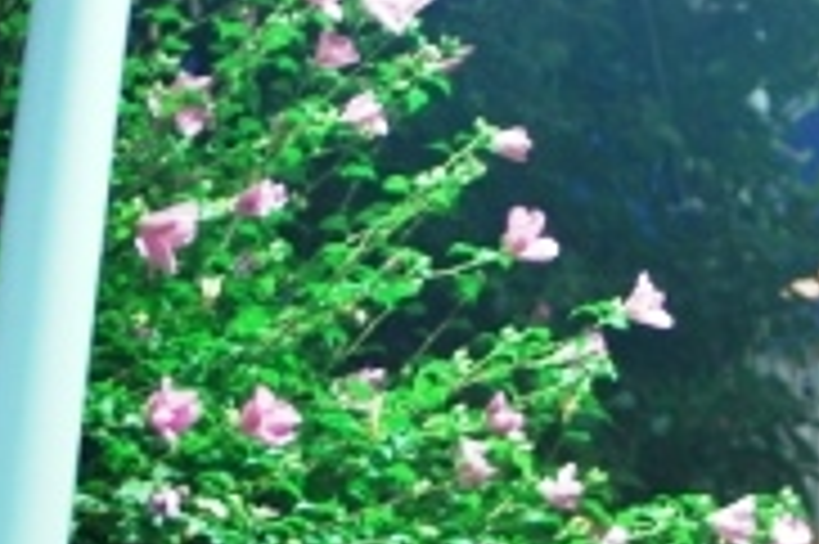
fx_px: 2937
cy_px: 647
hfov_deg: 15.9
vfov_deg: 10.4
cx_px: 486
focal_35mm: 129
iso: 800
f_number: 1.8
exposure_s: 1/13
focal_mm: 35
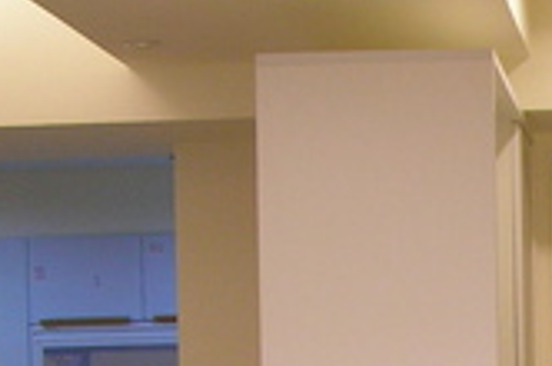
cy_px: 574
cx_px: 791
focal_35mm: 143
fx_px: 2188
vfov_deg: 9.3
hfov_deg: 13.6
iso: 79
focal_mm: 5.8
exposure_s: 1/30.1
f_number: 3.5
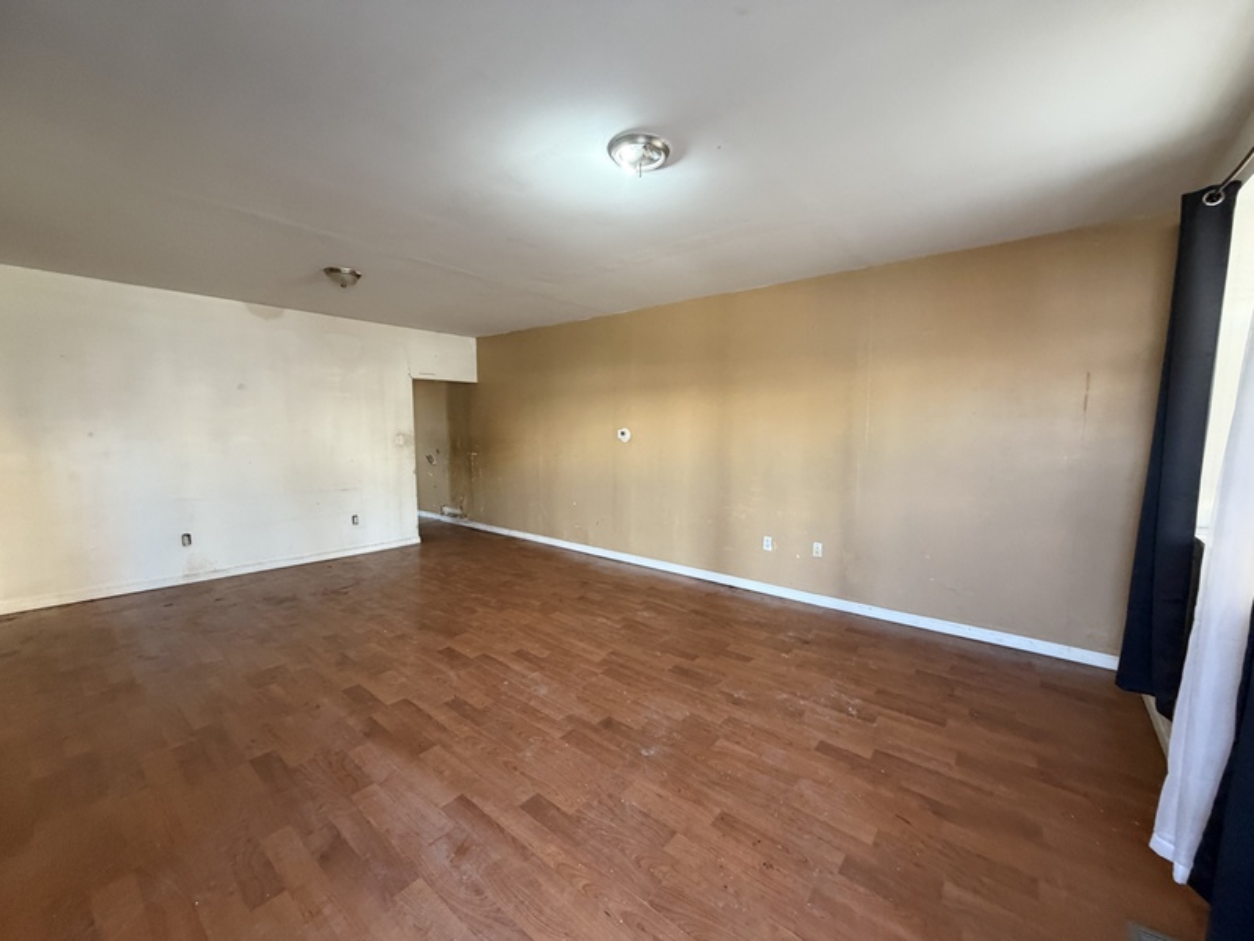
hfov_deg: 102.1
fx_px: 507
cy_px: 470
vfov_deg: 85.7
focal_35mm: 14
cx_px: 627
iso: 320
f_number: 2.2
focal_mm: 2.22
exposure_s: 1/60
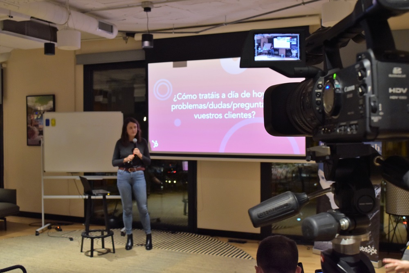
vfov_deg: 33.0
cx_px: 204
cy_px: 136
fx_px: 460
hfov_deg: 47.9
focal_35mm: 40
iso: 1250
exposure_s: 1/40
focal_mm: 27
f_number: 8
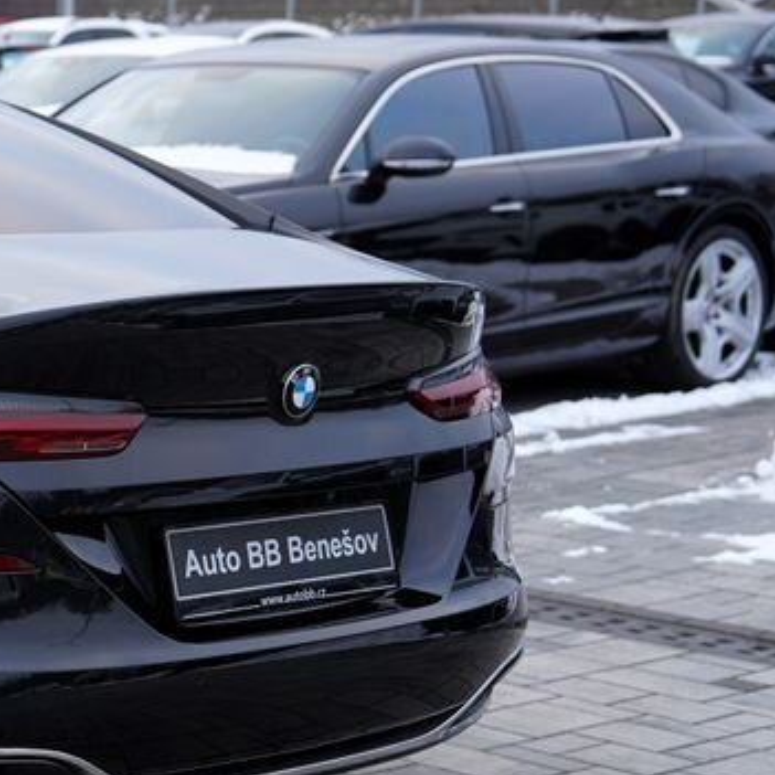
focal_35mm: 104
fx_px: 2634
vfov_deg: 16.7
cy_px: 447
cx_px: -353
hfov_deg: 15.5
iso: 100
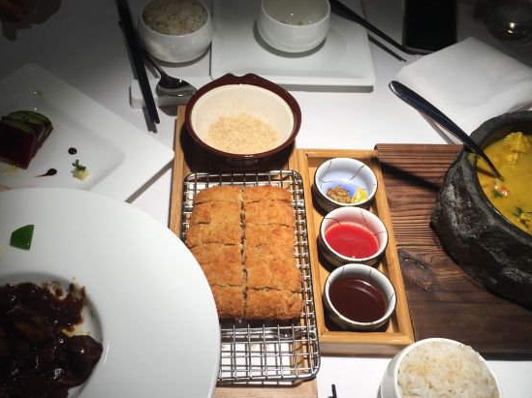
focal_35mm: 37
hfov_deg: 50.1
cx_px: 236
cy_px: 252
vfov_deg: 38.3
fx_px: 568
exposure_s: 1/125
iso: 25
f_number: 2.2
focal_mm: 4.15
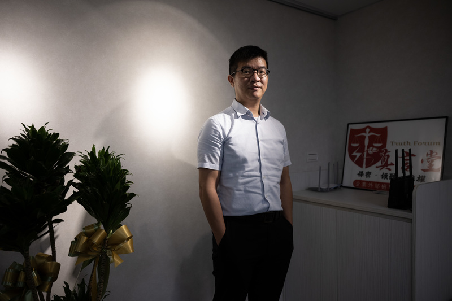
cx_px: 226
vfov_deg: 49.5
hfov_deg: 69.4
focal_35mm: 26
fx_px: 326
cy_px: 150
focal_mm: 26
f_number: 3.2
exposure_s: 1/500
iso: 640
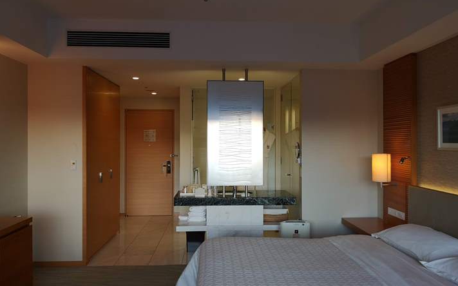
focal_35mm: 29
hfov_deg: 64.6
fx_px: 362
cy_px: 140
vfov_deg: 43.1
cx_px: 231
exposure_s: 1/120
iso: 100
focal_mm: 3.95
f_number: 1.8
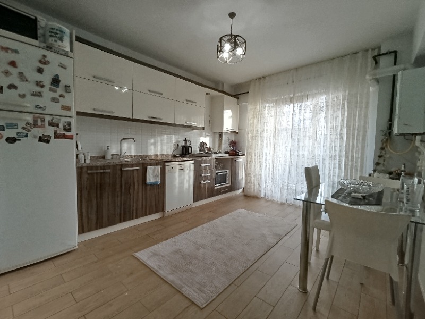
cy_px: 160
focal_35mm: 16
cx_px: 212
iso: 250
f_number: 2.2
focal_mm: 1.65
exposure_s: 1/99.9
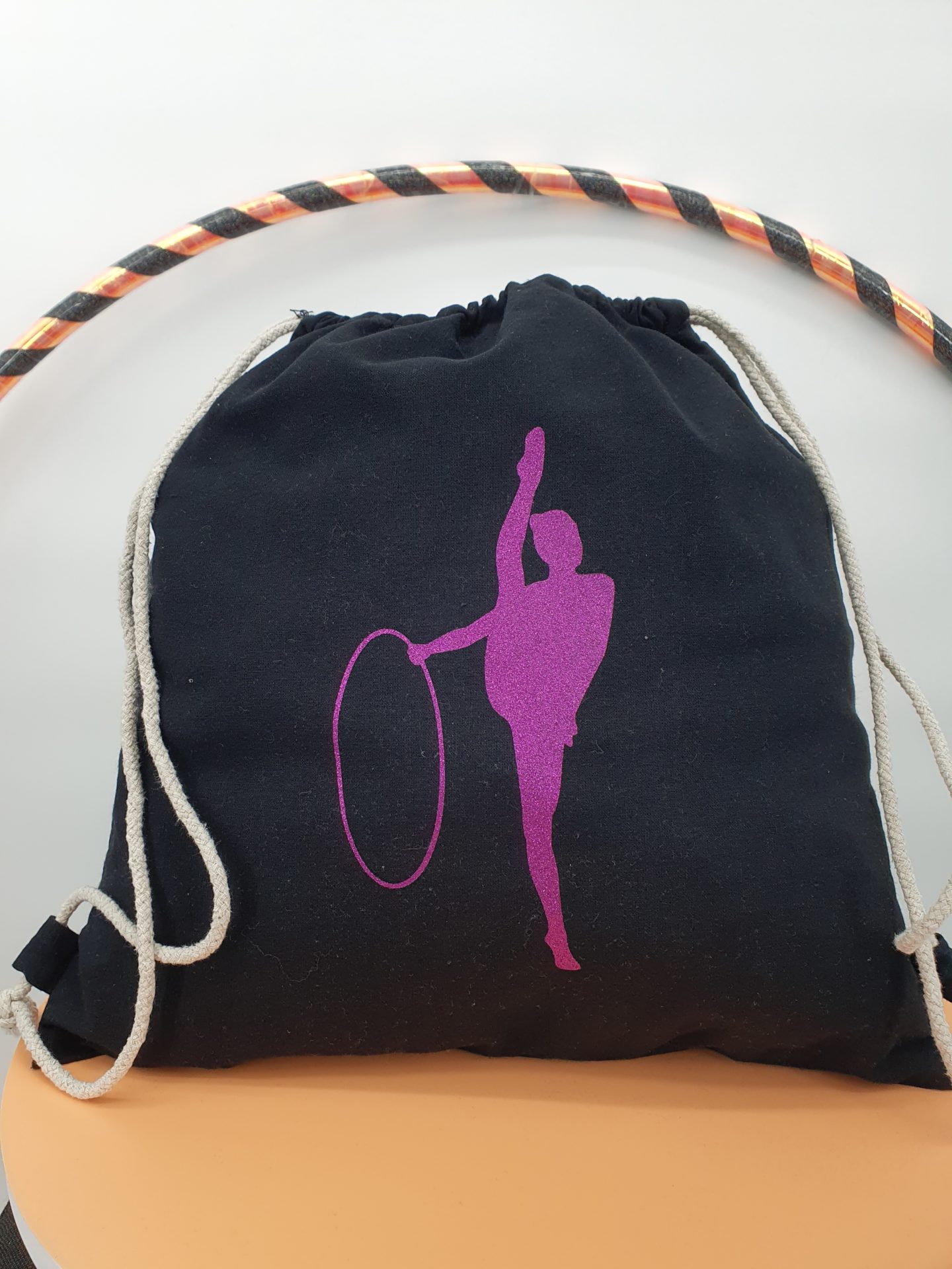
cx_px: 476
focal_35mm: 26
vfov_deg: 67.3
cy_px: 634
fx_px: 953
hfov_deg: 53.1
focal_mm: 4.32
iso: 64
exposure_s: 1/100
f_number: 2.4
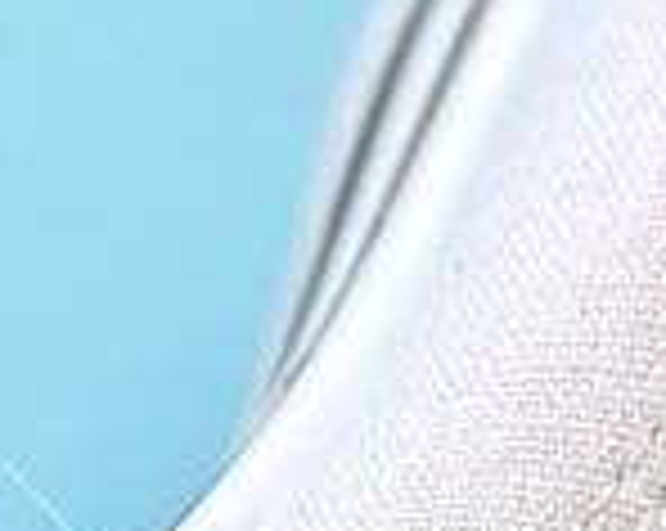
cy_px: 783
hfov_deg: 4.7
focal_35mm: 413
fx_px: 8130
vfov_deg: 3.7
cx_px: -315
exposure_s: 1/100
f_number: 5
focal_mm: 50
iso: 64
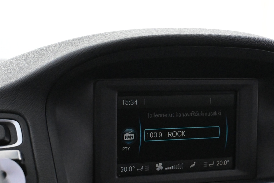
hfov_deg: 23.1
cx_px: 171
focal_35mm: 88
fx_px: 670
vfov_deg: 15.5
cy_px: 108
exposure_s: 1/60
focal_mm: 40
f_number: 5.6
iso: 7200
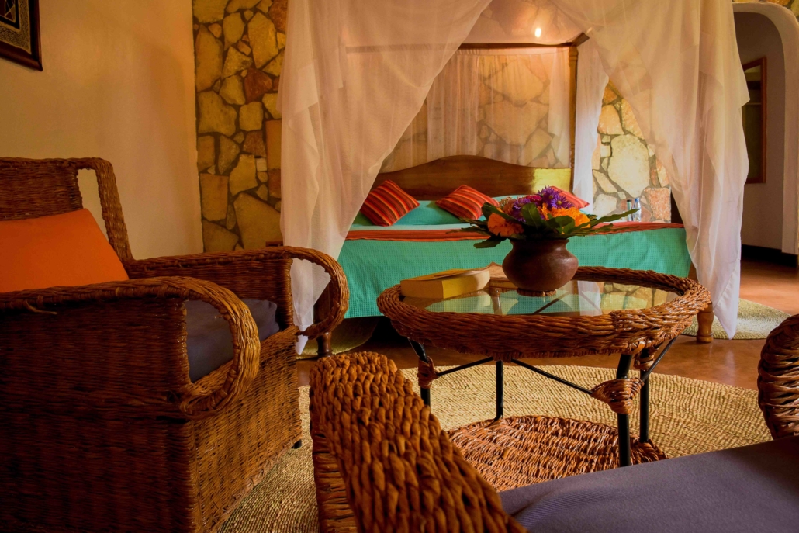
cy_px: 266
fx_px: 599
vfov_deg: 47.9
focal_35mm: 27
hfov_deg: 67.4
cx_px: 400
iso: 320
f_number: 7.1
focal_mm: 18
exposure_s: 1/13
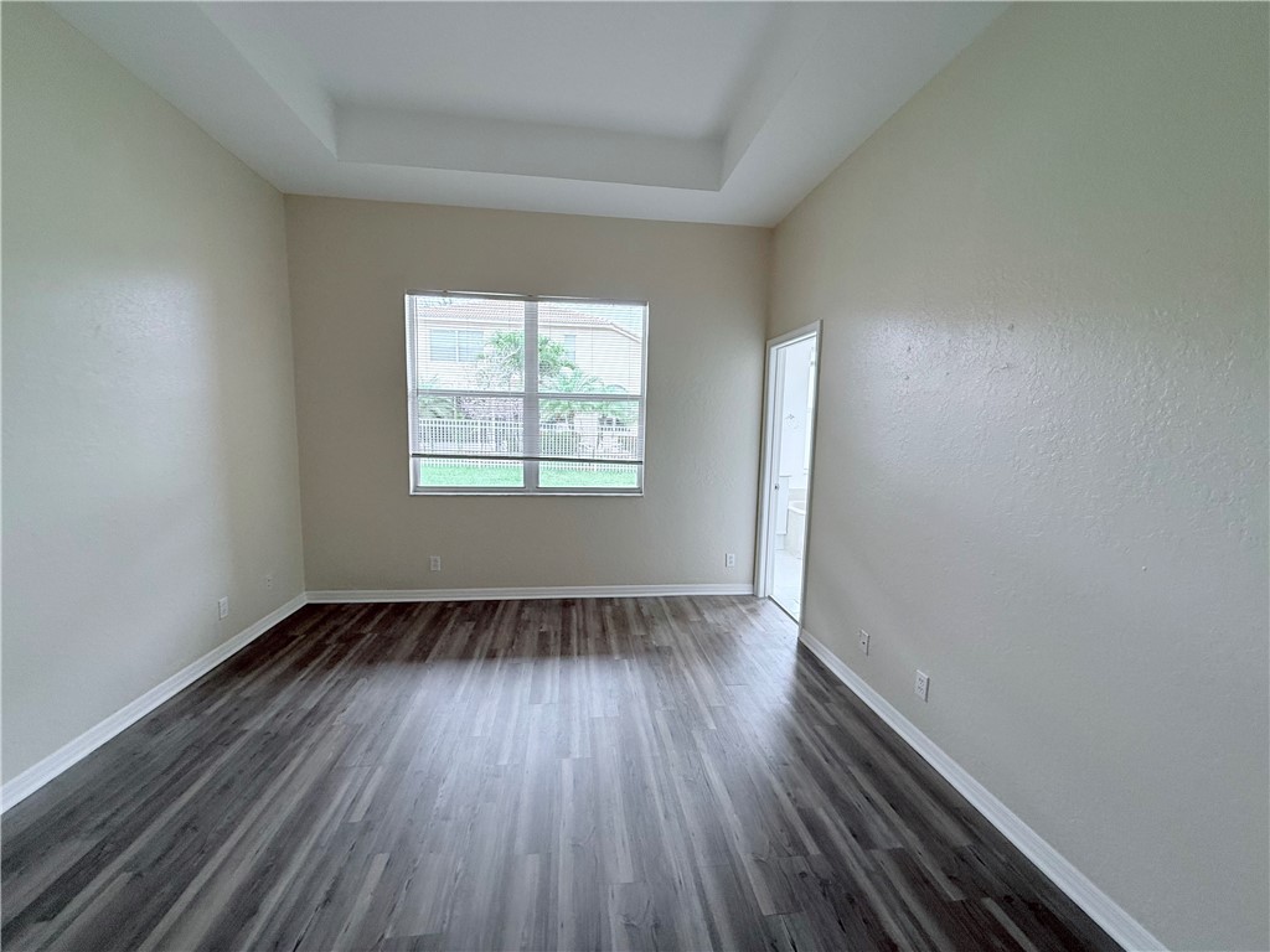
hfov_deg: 102.1
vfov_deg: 85.7
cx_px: 635
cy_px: 476
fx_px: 514
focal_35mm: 14
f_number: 2.2
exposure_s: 1/120
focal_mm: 2.22
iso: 100
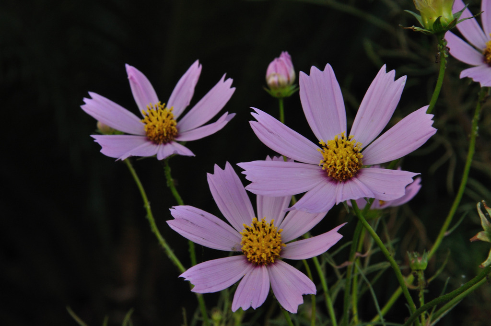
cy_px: 163
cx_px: 246
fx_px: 2145
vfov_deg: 8.7
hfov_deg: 13.1
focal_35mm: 158
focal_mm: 105
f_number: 16
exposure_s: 1/30
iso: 640
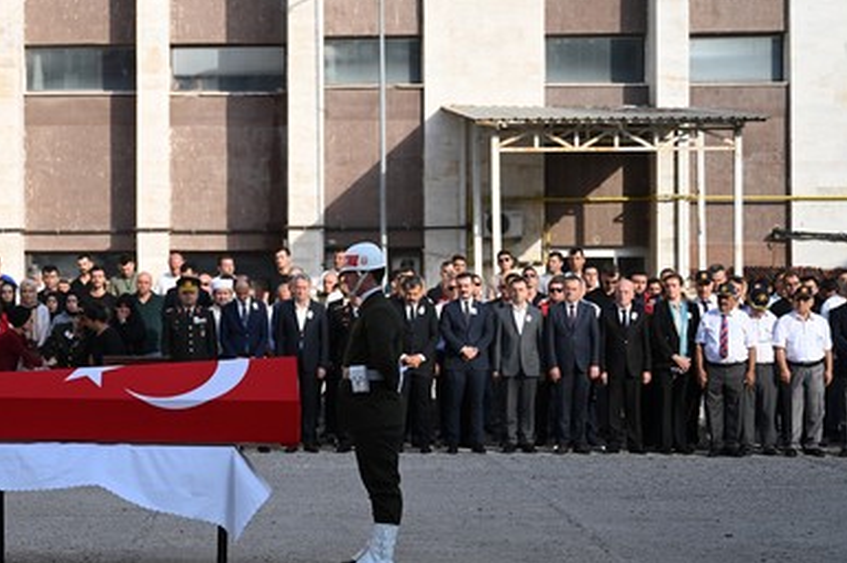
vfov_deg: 17.0
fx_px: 1881
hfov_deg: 25.0
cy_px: 278
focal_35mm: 80
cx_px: 175
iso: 64
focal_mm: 48
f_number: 2.8
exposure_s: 1/640
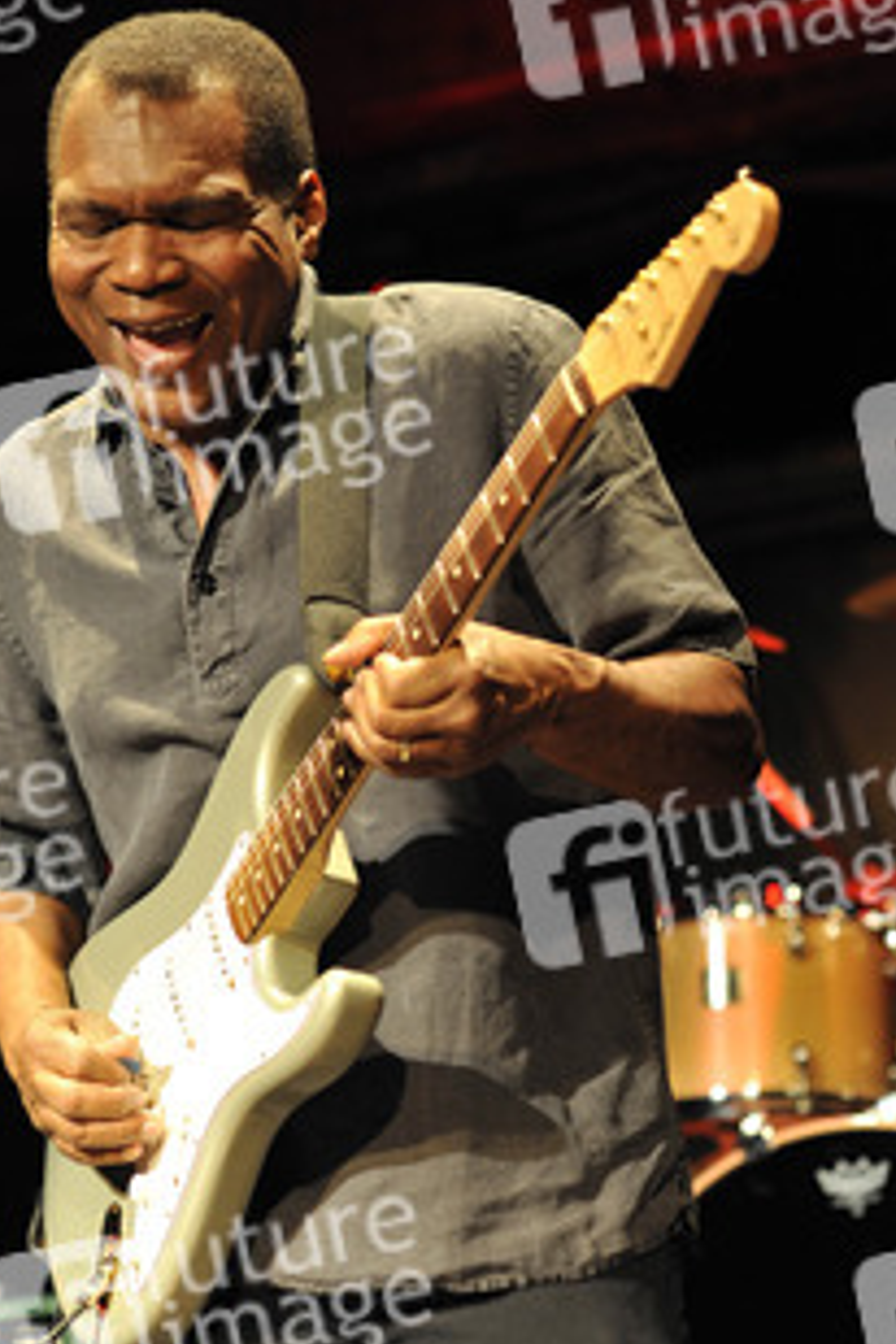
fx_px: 4106
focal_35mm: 110
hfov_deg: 12.4
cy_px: 648
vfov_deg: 18.6
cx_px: 335
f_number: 3.2
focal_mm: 85
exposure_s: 1/200
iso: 1600
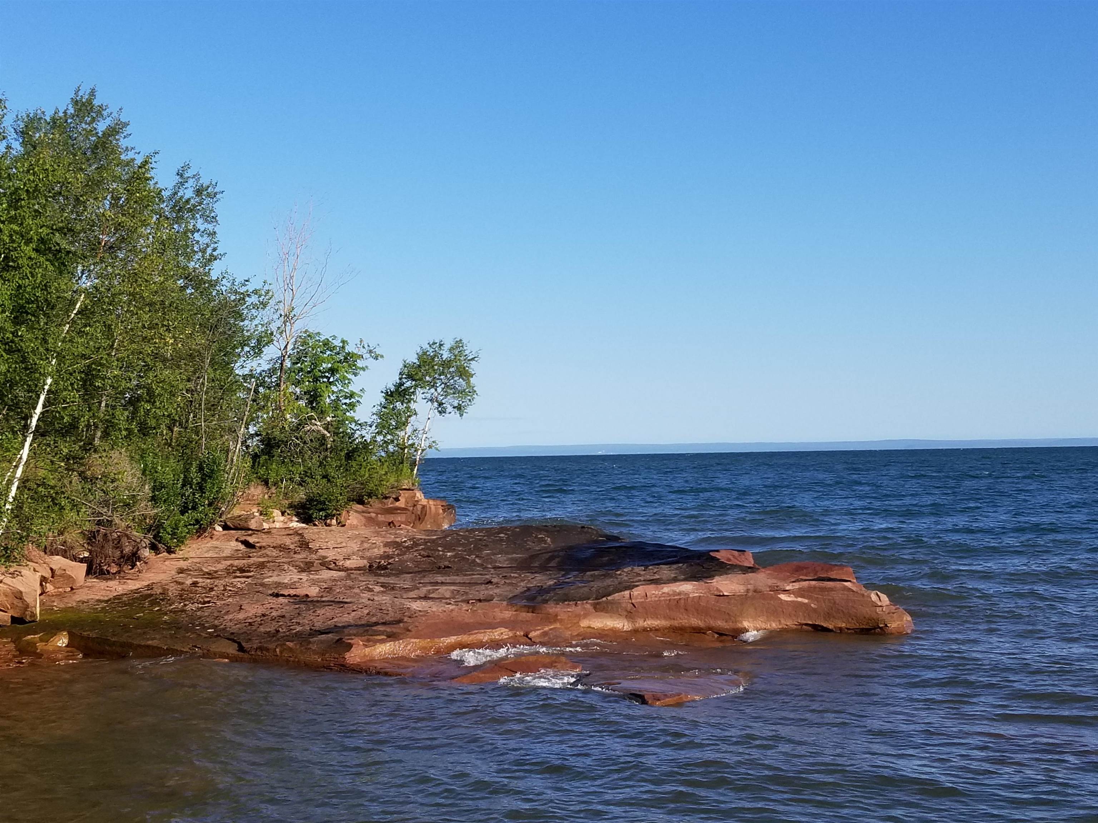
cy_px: 412
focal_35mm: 26
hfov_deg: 67.3
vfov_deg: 53.1
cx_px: 549
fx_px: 825
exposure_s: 1/2801
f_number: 1.7
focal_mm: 4.25
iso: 50
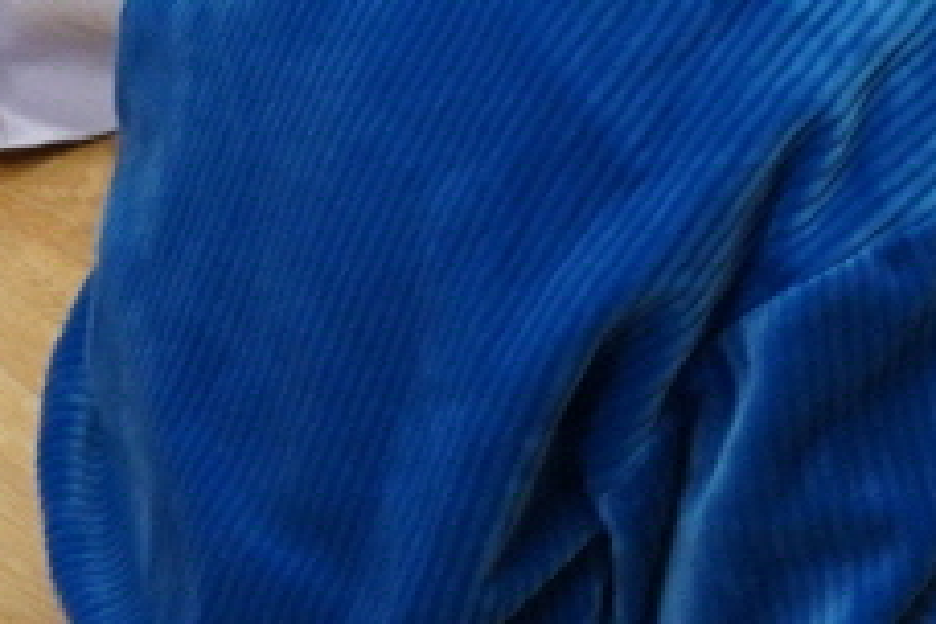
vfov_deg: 7.8
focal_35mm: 160
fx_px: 4160
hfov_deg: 12.4
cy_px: -1045
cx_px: 1211
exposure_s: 1/80
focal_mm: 28
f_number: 5.6
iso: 2500
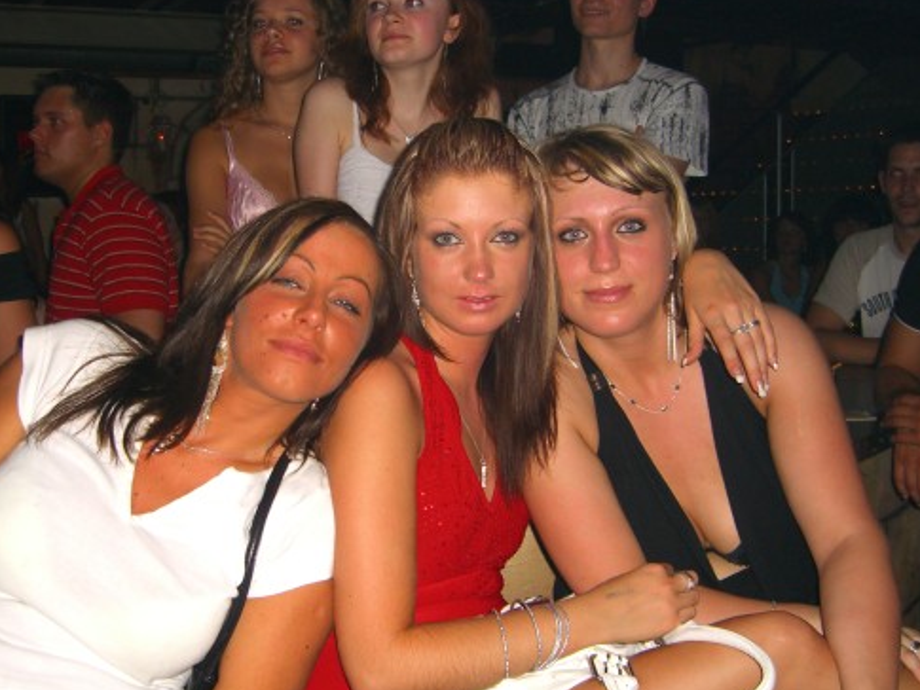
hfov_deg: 40.3
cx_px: 398
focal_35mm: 47
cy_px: 370
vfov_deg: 30.9
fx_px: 1249
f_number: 2.8
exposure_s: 1/60
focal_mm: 7.9
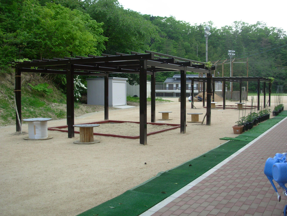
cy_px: 108
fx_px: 315
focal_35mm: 38
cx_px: 144
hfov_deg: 49.0
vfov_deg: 37.7
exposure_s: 1/342
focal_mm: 6.3
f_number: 2.9
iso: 50
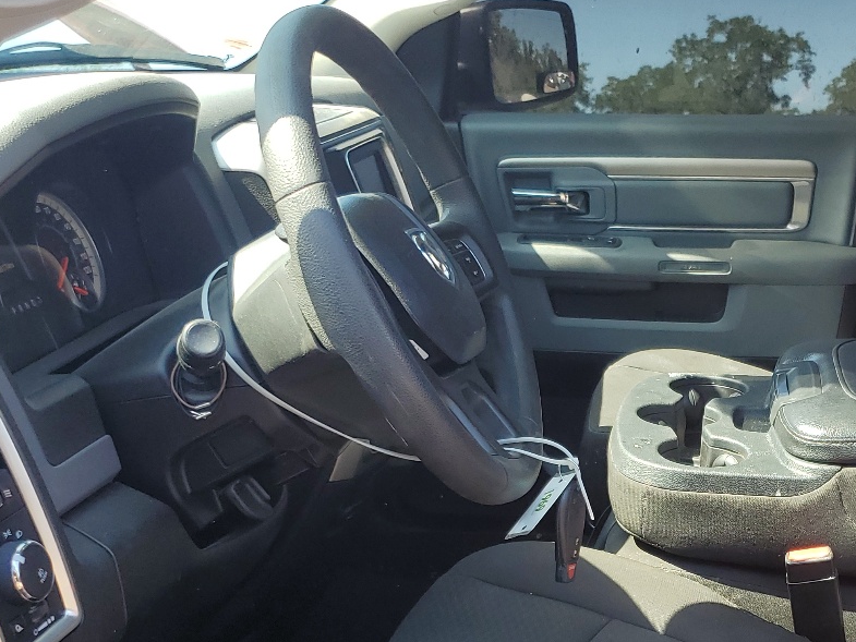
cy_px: 592
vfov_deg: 26.5
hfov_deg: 35.3
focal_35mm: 53
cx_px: 654
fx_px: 1311
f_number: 1.5
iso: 50
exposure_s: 1/323
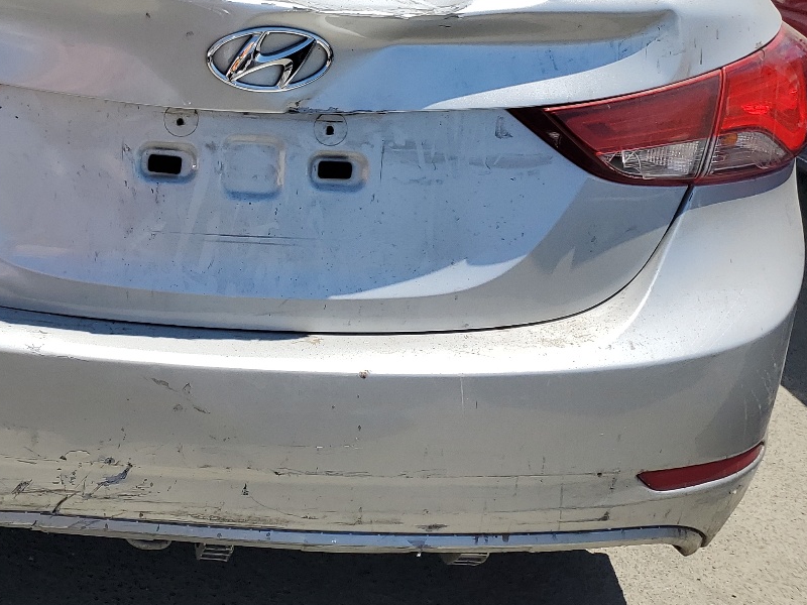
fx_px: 1212
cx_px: 179
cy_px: 185
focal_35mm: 52
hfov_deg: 35.8
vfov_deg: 27.8
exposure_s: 1/3333
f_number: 1.5
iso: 50
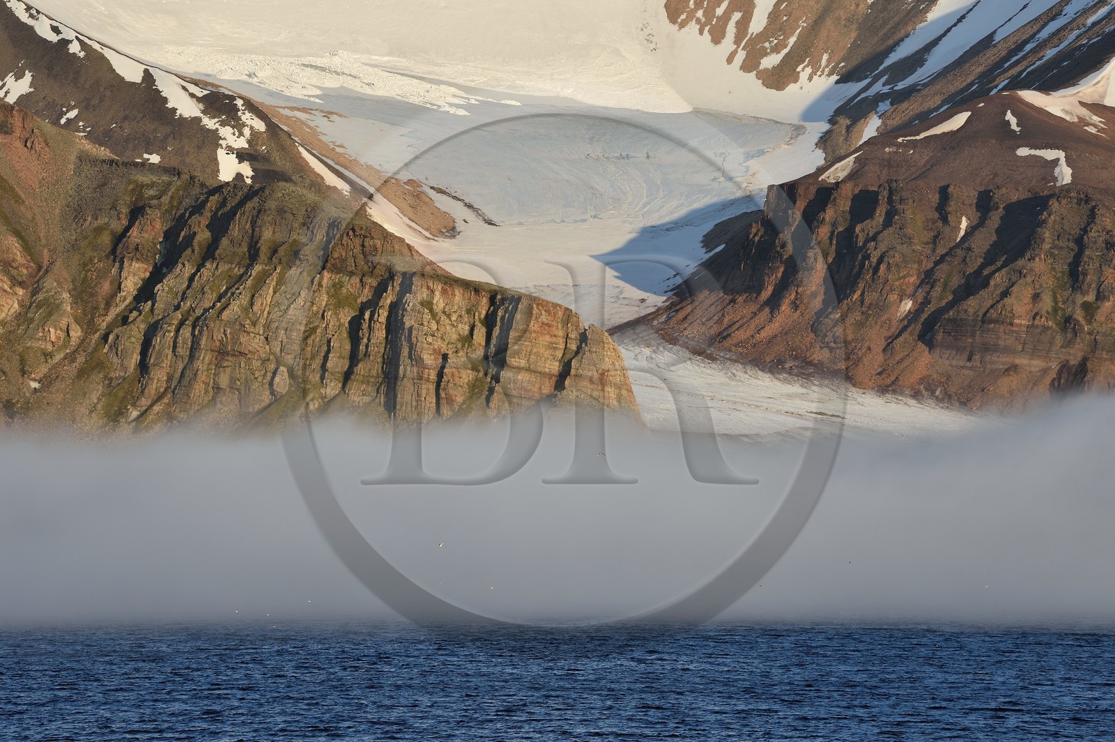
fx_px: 6189
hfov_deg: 10.3
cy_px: 371
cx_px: 558
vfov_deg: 6.9
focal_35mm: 200
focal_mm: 200
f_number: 10
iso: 200
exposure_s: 1/250
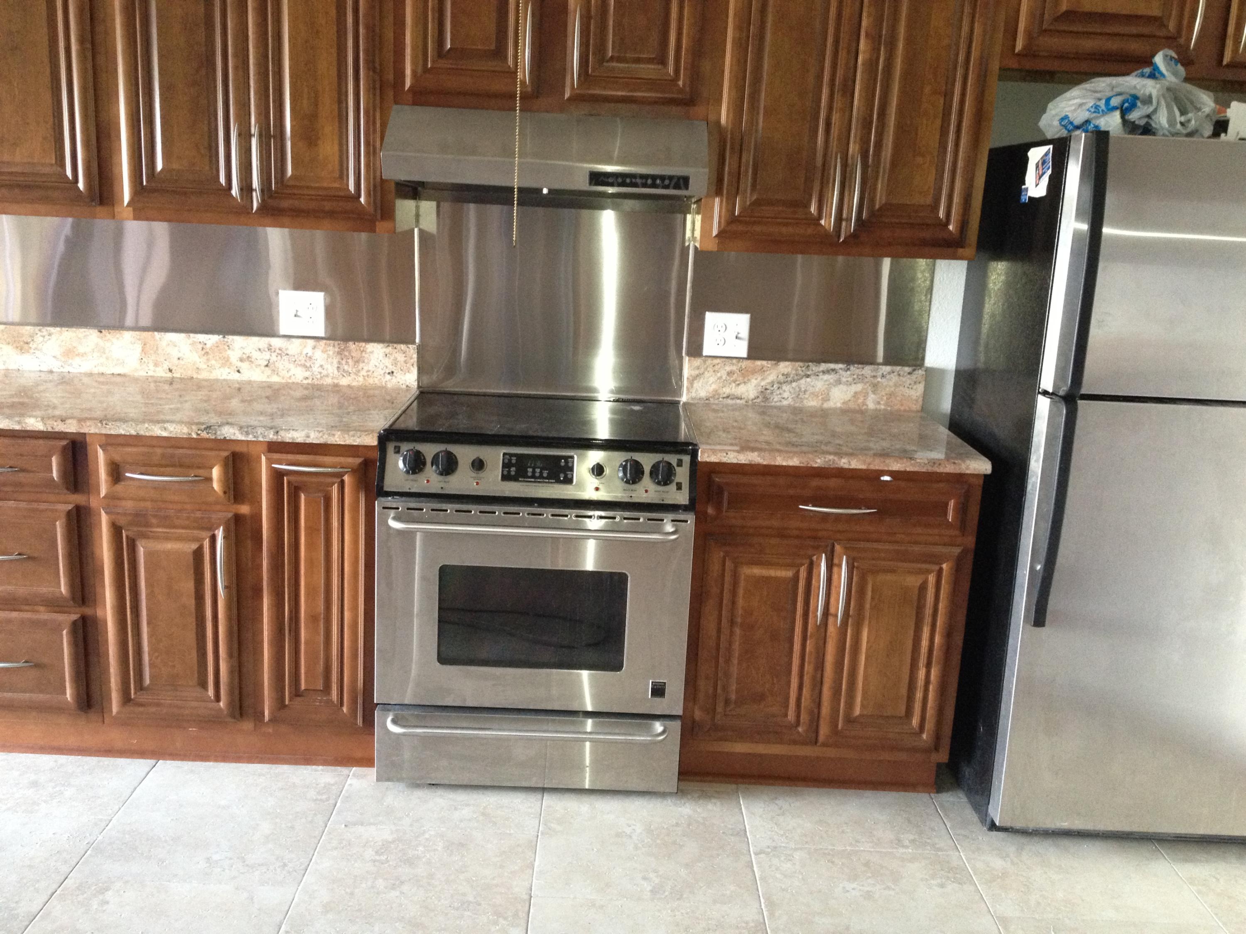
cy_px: 467
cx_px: 623
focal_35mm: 35
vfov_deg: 40.7
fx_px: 1260
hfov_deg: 52.6
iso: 250
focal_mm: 4.28
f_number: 2.4
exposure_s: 1/20
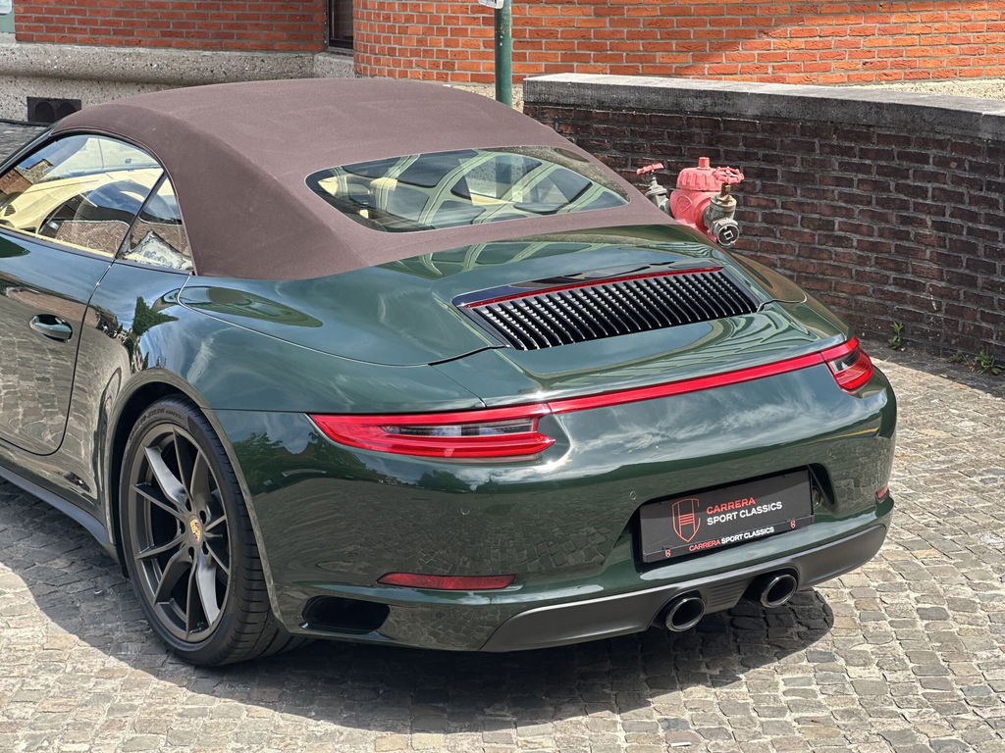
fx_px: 2236
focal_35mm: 77
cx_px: 502
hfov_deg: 25.3
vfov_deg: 19.1
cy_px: 376
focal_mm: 9
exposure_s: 1/126
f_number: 2.8
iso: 20
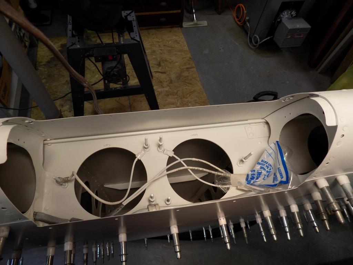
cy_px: 132
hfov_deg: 73.9
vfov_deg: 58.9
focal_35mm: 23
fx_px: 235
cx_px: 176
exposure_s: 1/30
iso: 80
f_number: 3.1
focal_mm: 4
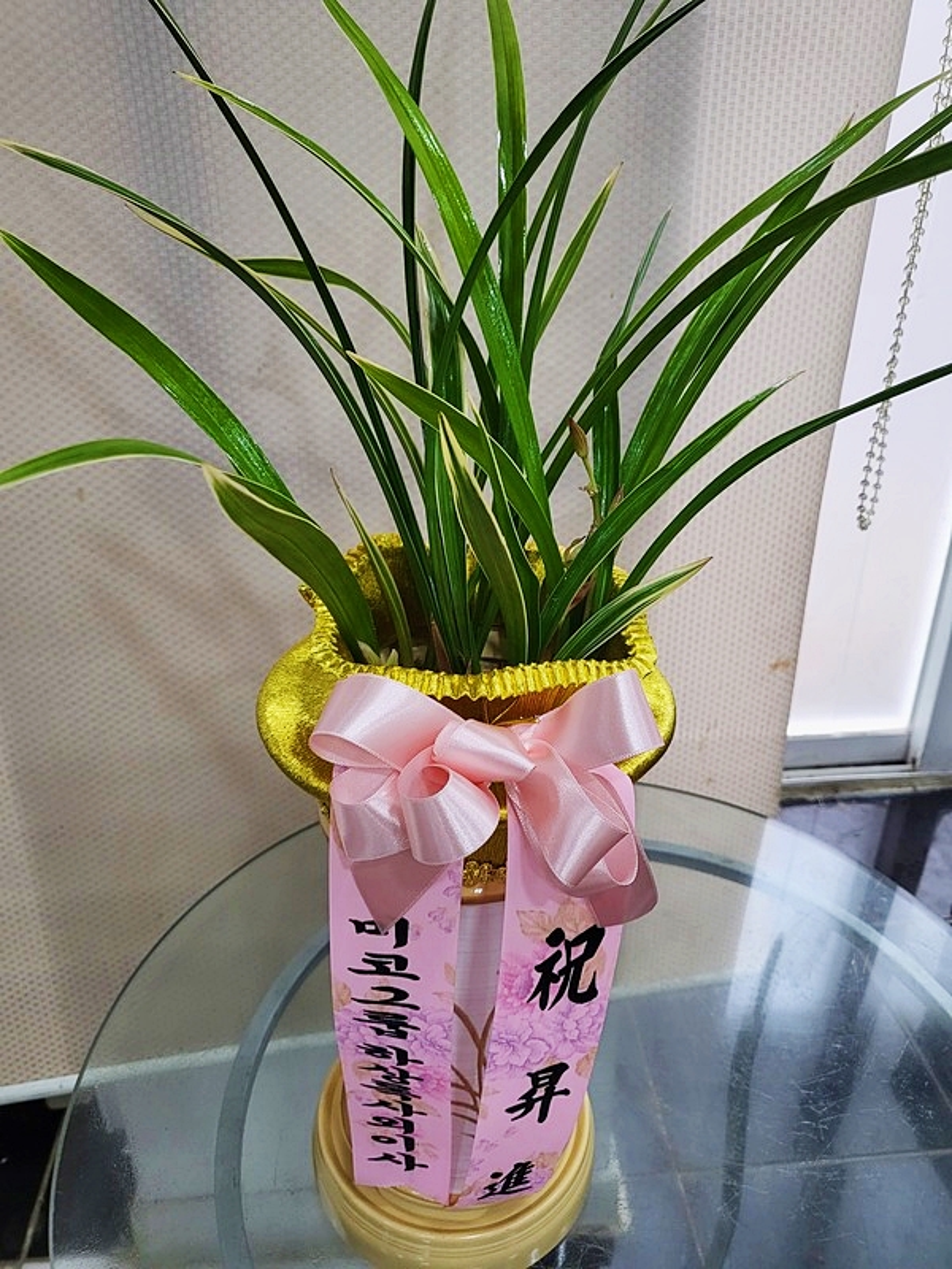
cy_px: 634
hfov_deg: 53.1
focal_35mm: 26
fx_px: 953
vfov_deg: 67.3
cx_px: 476
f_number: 1.8
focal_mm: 4.25
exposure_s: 1/119
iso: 200
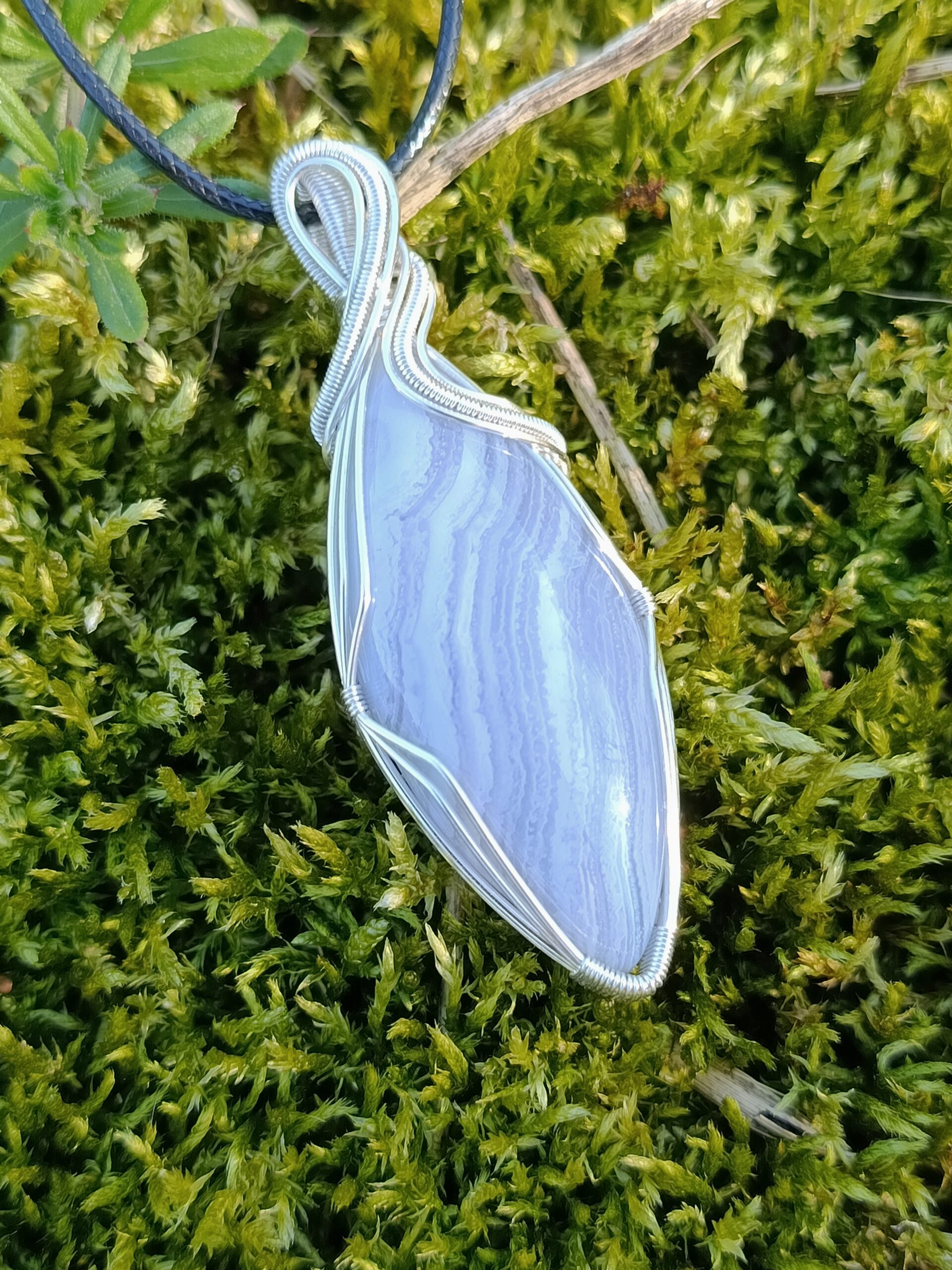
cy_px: 635
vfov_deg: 39.7
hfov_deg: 30.3
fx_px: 1760
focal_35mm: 48
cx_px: 476
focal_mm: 5.24
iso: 95
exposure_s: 1/100
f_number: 1.7
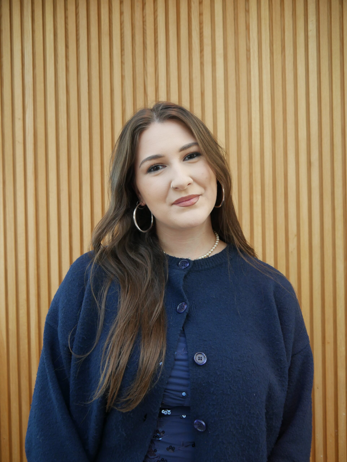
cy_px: 231
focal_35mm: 36
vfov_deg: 51.3
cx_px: 174
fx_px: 481
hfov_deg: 39.7
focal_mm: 18
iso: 640
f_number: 4.1
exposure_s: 1/60
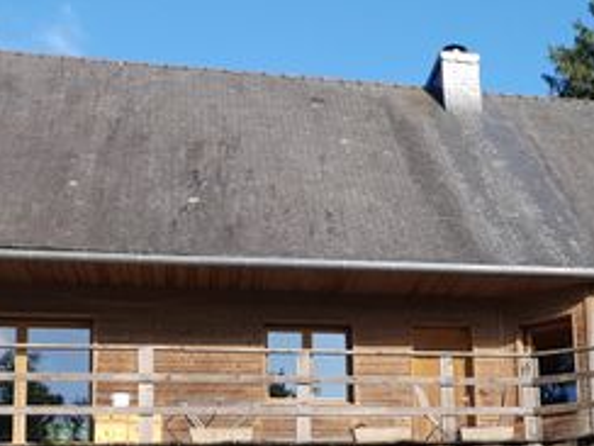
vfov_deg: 22.3
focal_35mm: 64
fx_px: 1098
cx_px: 528
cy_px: 409
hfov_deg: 29.1
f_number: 1.5
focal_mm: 4.3
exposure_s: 1/5682
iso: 200
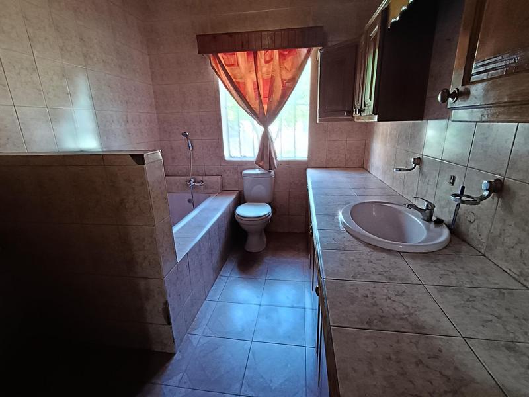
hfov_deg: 91.0
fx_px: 260
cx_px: 264
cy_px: 198
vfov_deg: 74.7
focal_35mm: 17
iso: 734
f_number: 2.2
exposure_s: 1/25
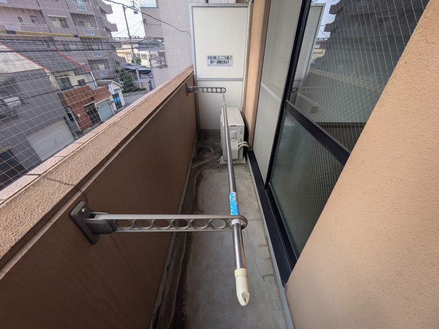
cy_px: 164
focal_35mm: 14
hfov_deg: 102.1
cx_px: 220
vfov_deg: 85.7
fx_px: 178
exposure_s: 1/365
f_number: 2.2
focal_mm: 1.83
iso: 48
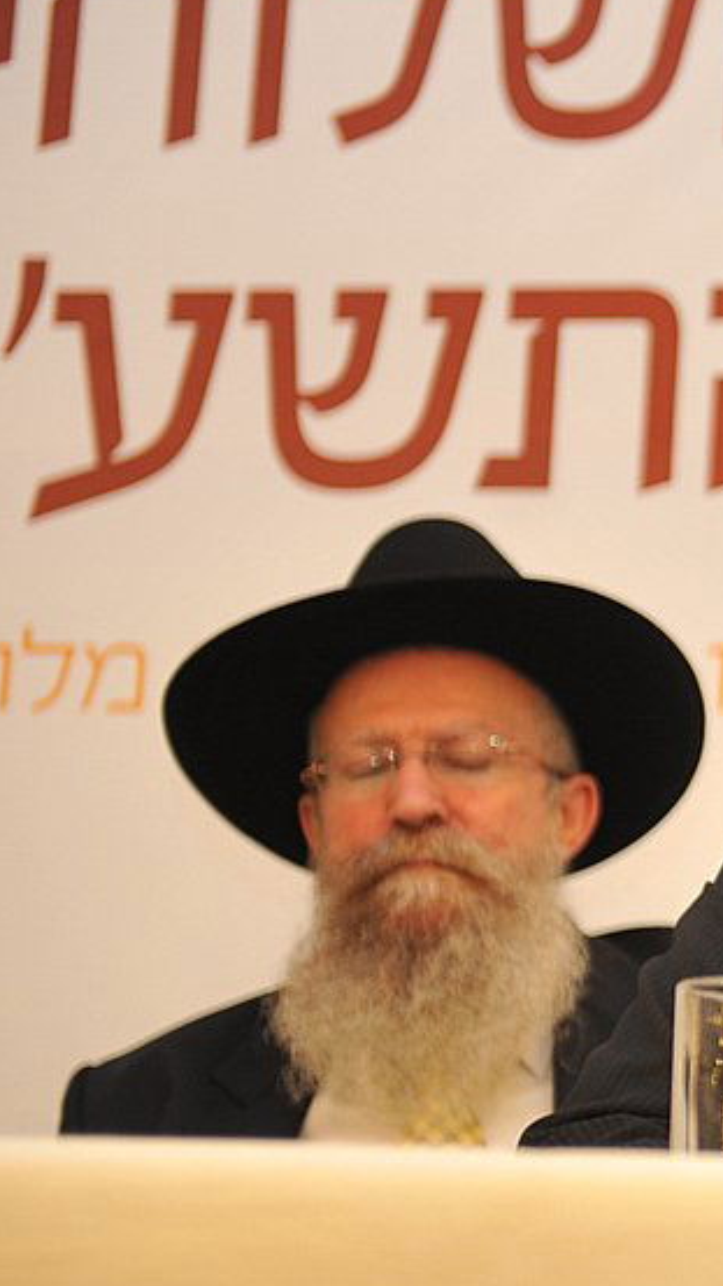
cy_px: 678
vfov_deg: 15.2
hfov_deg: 8.3
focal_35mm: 141
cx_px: 1353
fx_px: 4806
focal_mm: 62
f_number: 2.8
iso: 800
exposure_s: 1/100
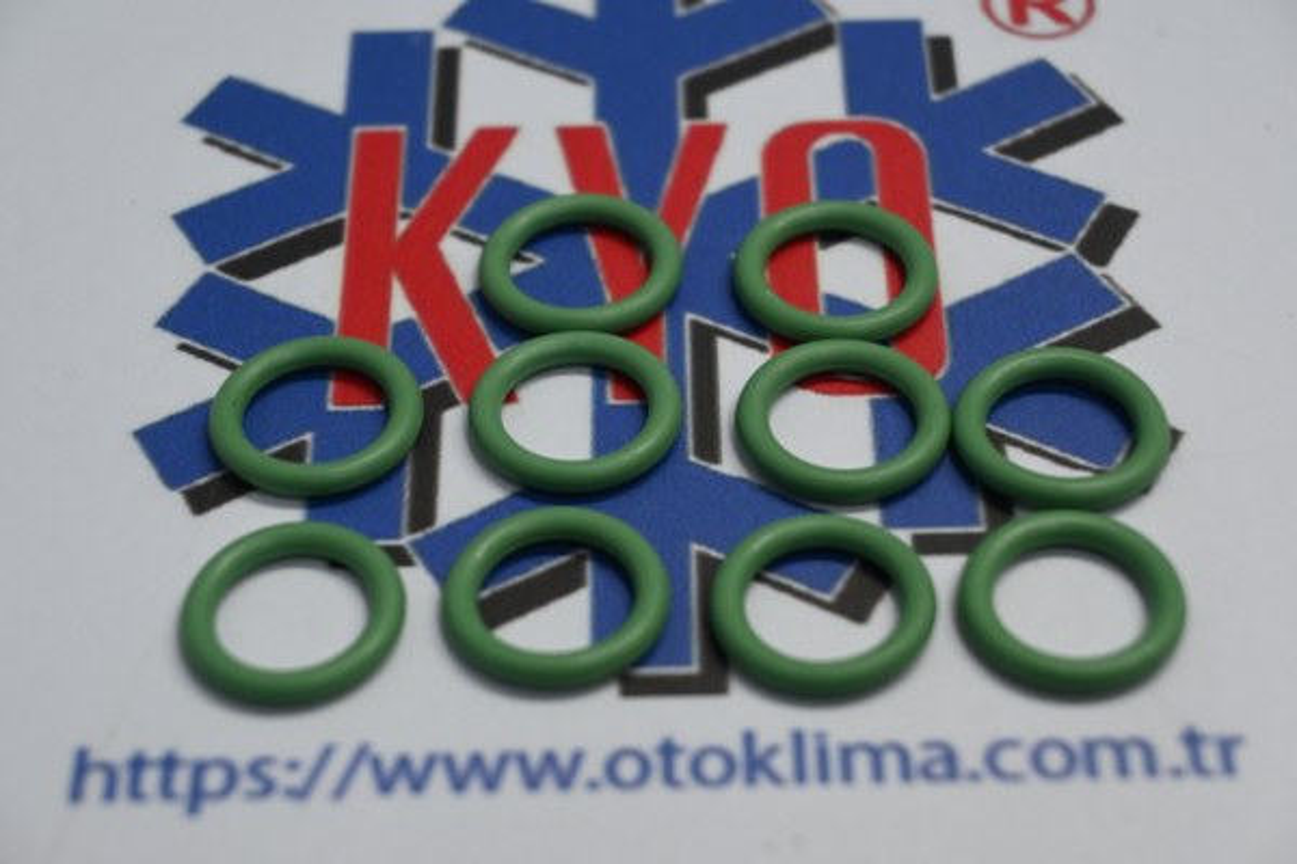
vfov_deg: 18.2
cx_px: 648
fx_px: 2702
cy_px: 432
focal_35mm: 75
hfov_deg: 27.0
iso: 1400
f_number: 6.3
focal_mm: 50
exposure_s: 1/125
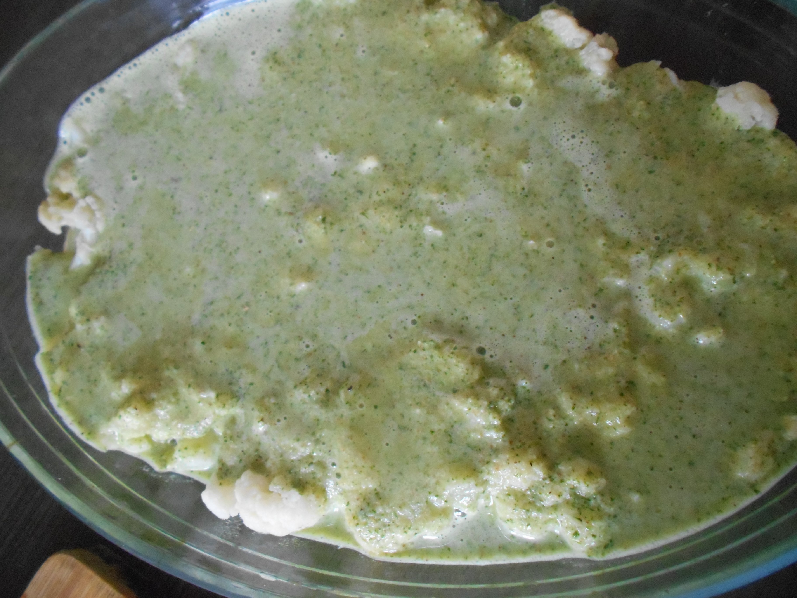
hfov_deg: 67.3
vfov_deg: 53.1
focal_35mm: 26
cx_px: 398
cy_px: 299
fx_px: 599
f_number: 3.2
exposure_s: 1/60
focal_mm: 4.6
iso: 800
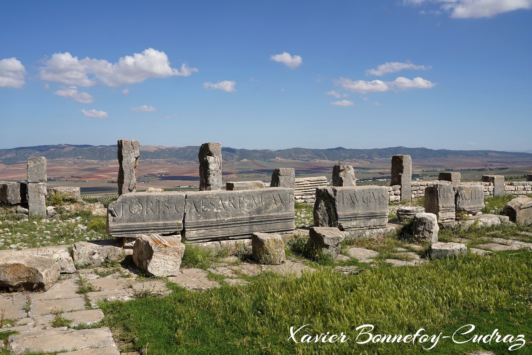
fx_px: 488
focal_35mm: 33
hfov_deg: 57.2
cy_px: 178
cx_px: 266
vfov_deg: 40.0
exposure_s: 1/400
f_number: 8
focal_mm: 33
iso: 100
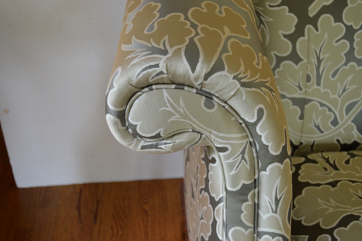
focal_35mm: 42
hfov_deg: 46.4
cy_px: 120
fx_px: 422
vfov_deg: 31.8
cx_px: 181
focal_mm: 28
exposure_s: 1/60
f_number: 4
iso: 640
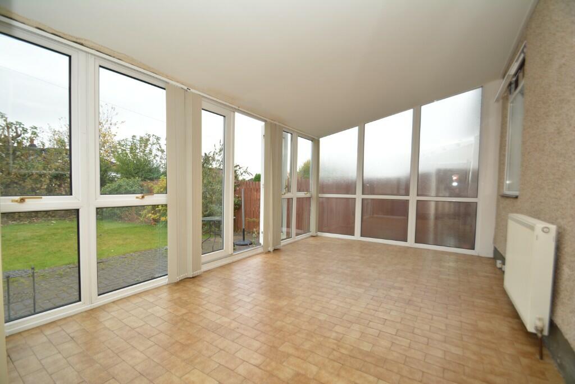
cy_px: 192
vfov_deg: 77.4
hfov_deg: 100.4
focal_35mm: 15
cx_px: 288
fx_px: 240
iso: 200
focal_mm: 10
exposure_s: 1/100
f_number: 5
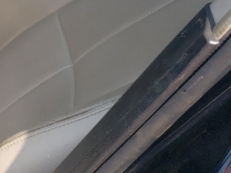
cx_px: -86
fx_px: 687
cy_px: -74
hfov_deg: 17.6
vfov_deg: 13.6
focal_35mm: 103
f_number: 1.5
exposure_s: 1/1429
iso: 50
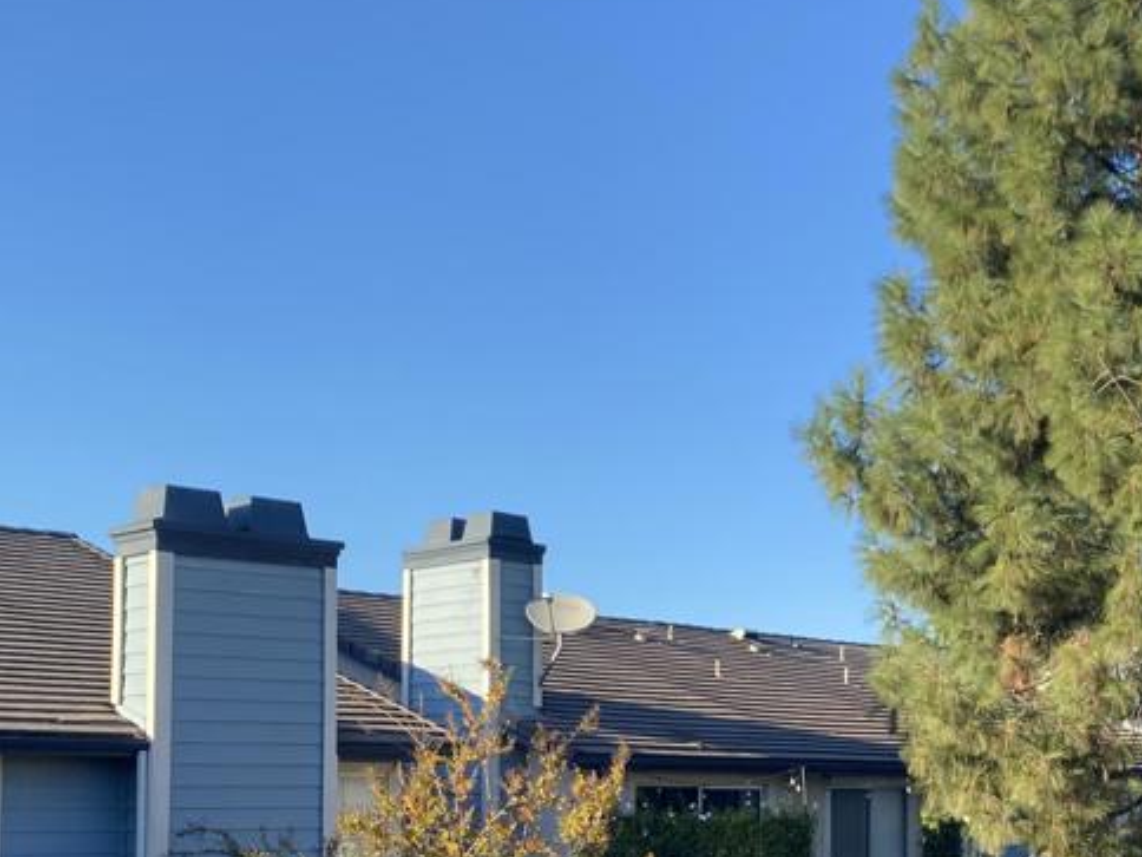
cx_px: 1015
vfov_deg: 25.9
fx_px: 1814
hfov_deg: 33.2
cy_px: 720
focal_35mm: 55
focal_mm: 4.25
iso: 32
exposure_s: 1/1025
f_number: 1.8
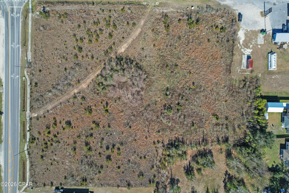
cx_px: 144
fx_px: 177
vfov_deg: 57.2
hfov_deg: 78.6
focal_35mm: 22
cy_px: 96
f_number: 2.8
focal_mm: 8.38
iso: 100
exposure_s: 1/800
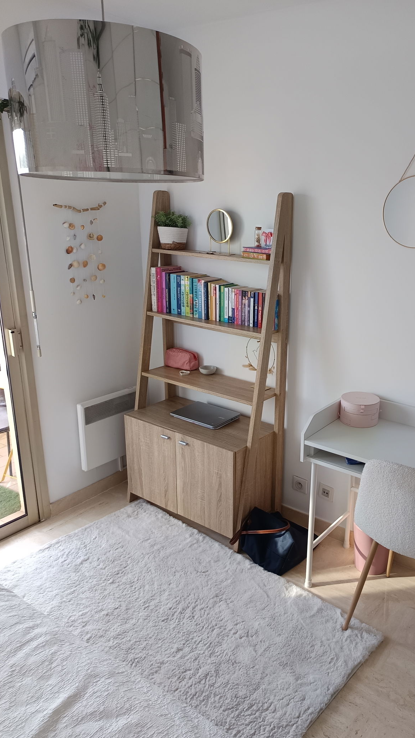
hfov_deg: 42.2
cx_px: 282
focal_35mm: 27
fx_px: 528
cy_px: 375
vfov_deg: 69.9
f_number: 1.7
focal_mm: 5.31
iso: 185
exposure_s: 1/50
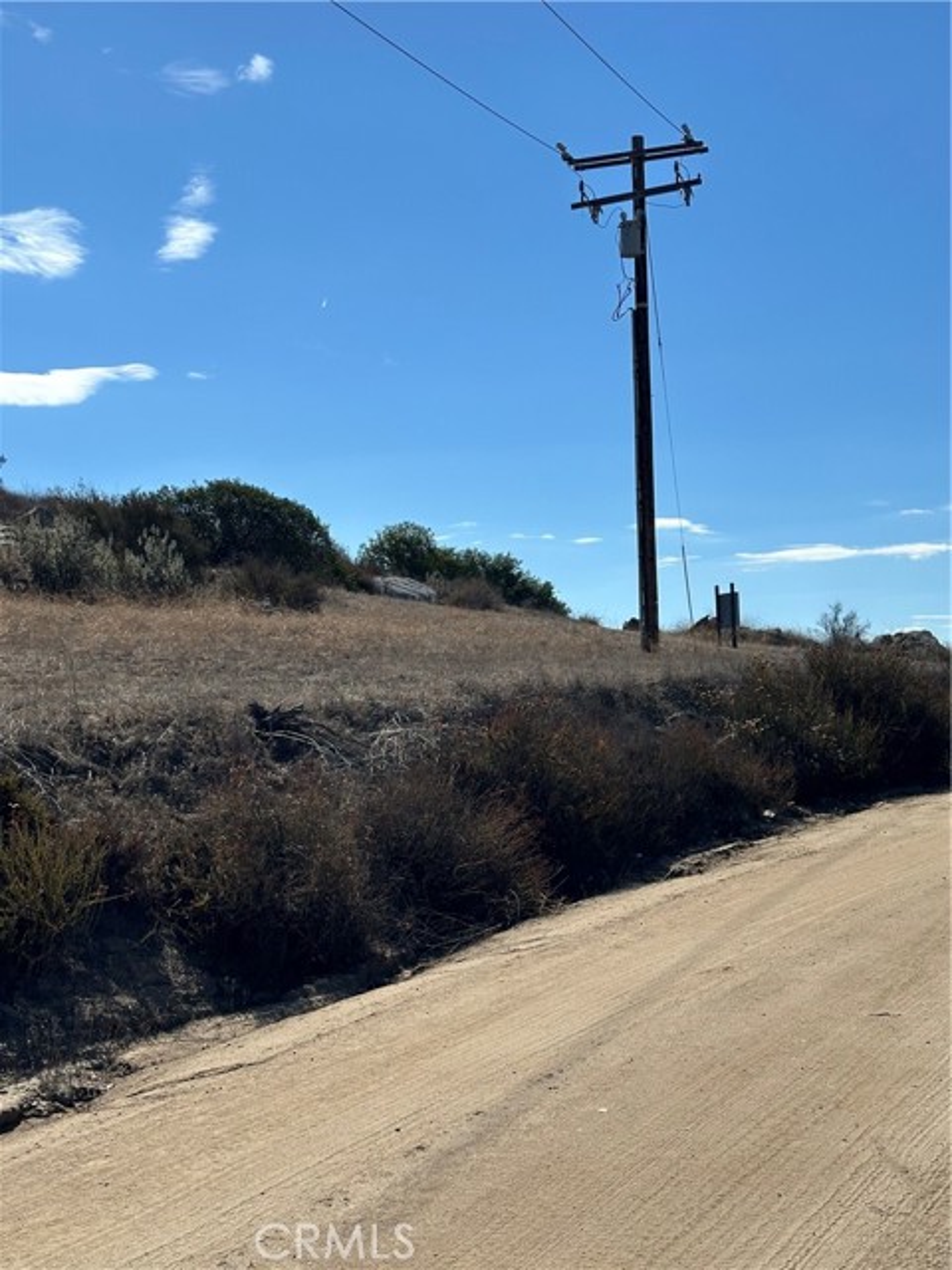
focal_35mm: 48
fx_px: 1760
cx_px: 476
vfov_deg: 39.7
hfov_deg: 30.3
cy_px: 635
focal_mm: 6.86
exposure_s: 1/6623
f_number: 1.78
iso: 64
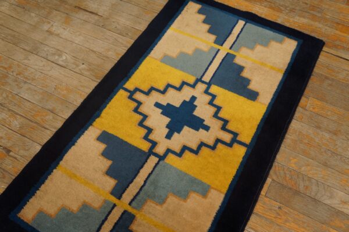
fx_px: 320
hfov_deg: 57.3
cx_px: 174
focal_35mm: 33
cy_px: 116
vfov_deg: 39.9
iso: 640
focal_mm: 22
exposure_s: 1/60
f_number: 4
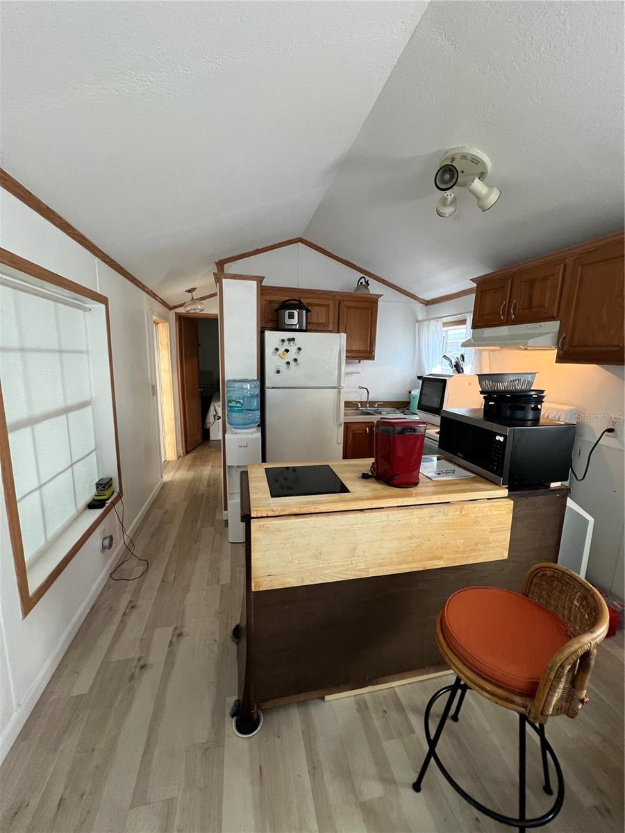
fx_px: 313
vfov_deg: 106.2
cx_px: 312
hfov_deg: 89.9
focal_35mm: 13
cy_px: 416
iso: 200
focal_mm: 1.57
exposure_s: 1/60
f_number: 1.8
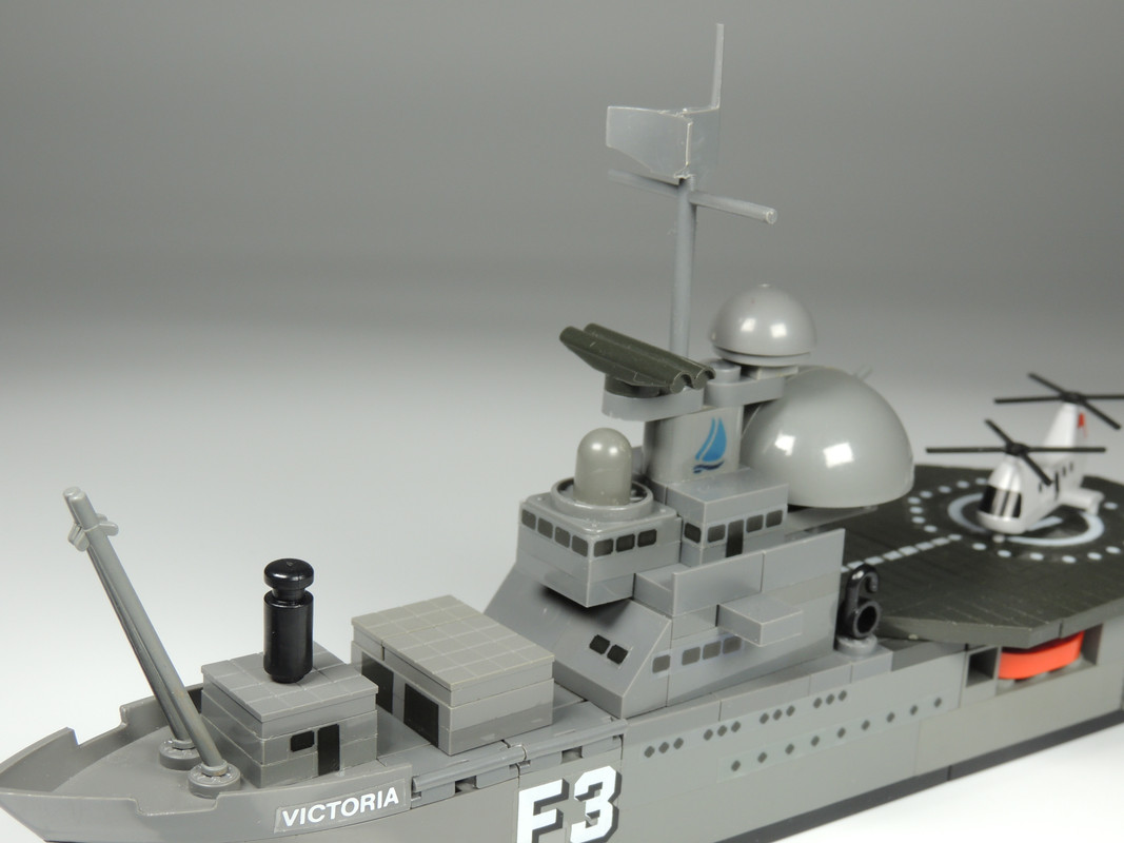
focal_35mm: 50
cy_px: 422
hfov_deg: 38.2
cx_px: 562
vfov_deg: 29.1
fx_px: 1623
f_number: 4.5
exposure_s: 1/20
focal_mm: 8.9
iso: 100
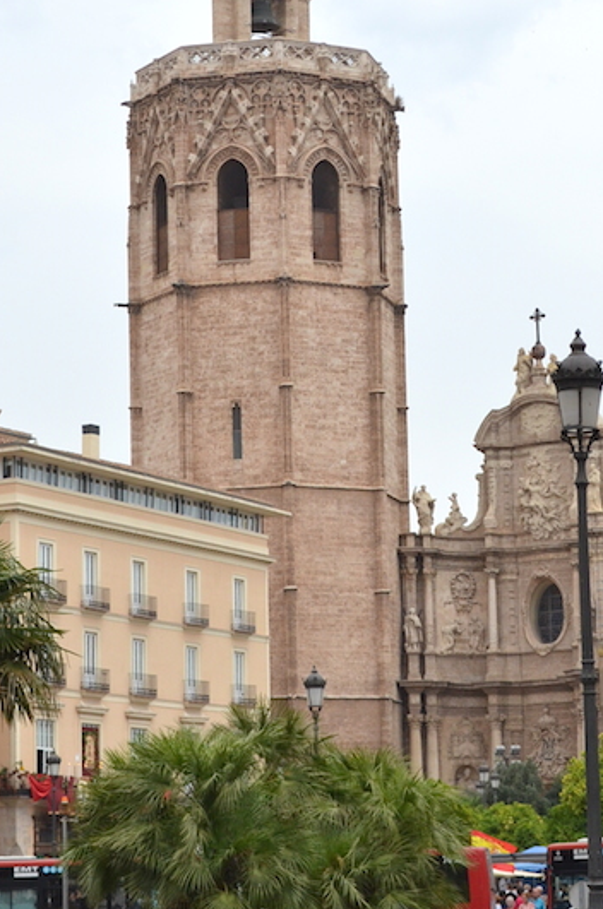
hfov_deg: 11.4
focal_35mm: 120
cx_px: 291
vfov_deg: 17.1
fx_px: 3027
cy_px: 378
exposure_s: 1/4000
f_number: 5.6
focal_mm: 44
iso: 800
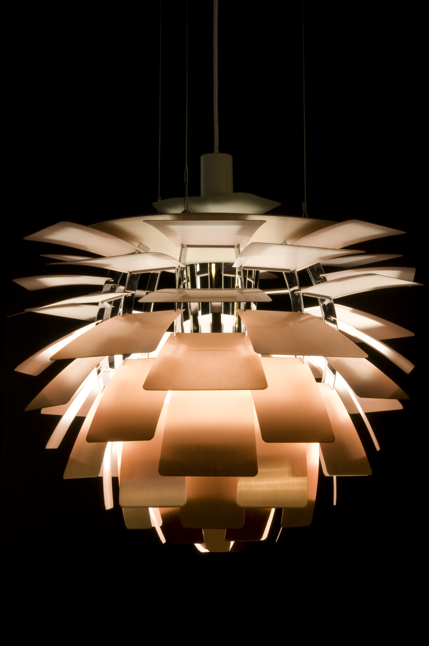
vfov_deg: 22.6
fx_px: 1613
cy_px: 323
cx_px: 214
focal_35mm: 90
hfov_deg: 15.2
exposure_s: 2.5
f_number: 22
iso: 200
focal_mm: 60
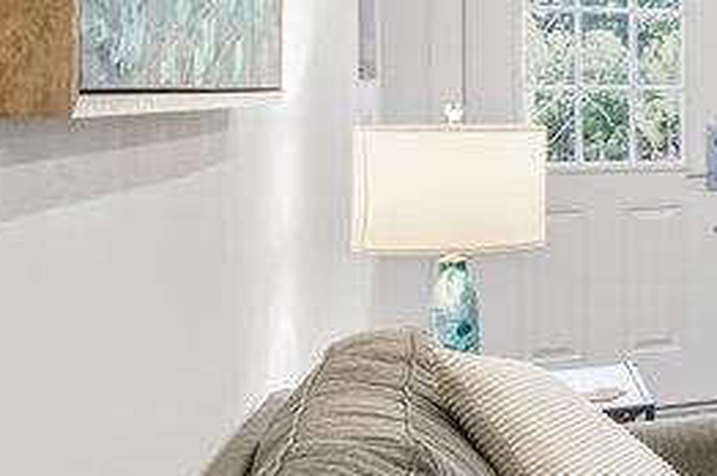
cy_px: 124
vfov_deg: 20.7
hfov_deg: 20.2
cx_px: 1349
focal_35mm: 65
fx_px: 1293
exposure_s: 1/1.67
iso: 400
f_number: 9
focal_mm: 17
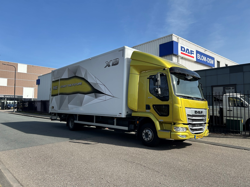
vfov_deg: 53.1
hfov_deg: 67.3
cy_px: 94
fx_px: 188
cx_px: 125
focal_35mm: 26
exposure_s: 1/3165
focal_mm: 5.7
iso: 50
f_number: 1.5
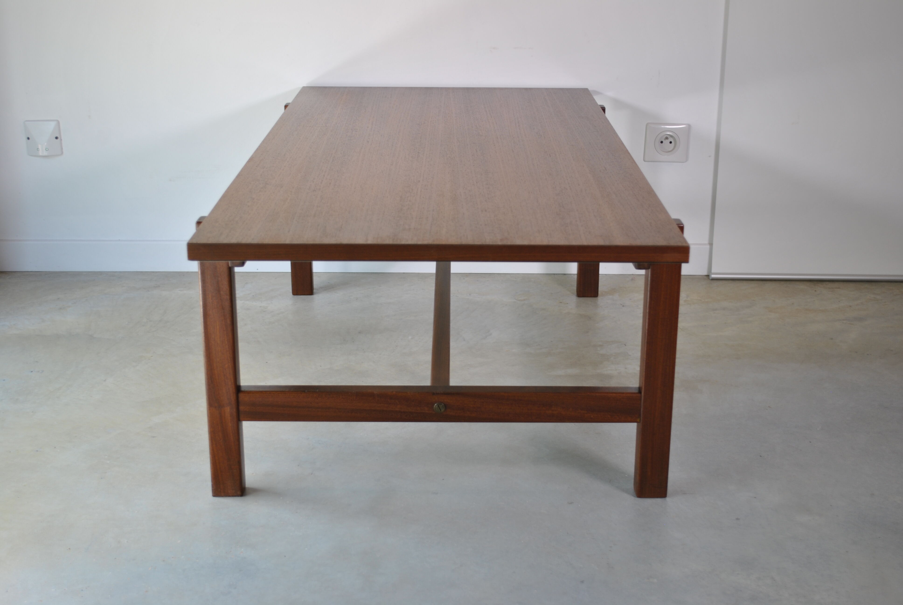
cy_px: 302
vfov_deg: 28.2
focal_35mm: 48
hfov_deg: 41.1
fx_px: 1205
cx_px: 452
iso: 100
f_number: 4.8
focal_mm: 32
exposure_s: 1/40
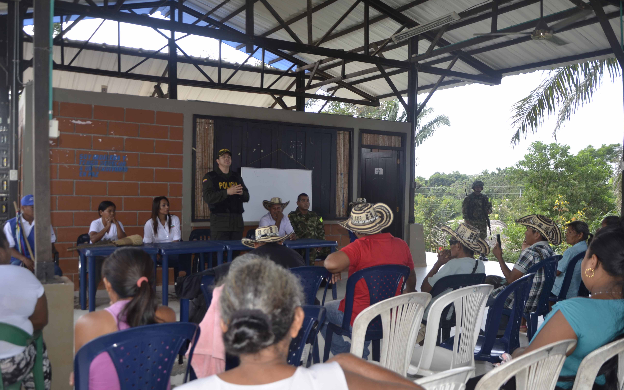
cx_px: 309
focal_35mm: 33
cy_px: 184
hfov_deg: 58.9
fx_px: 553
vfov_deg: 38.8
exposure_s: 1/250
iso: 160
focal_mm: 21
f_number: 4
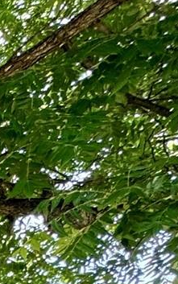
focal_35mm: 86
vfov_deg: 17.0
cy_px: 585
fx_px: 667
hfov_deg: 7.8
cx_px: -566
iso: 64
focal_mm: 2.22
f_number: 2.2
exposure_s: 1/99
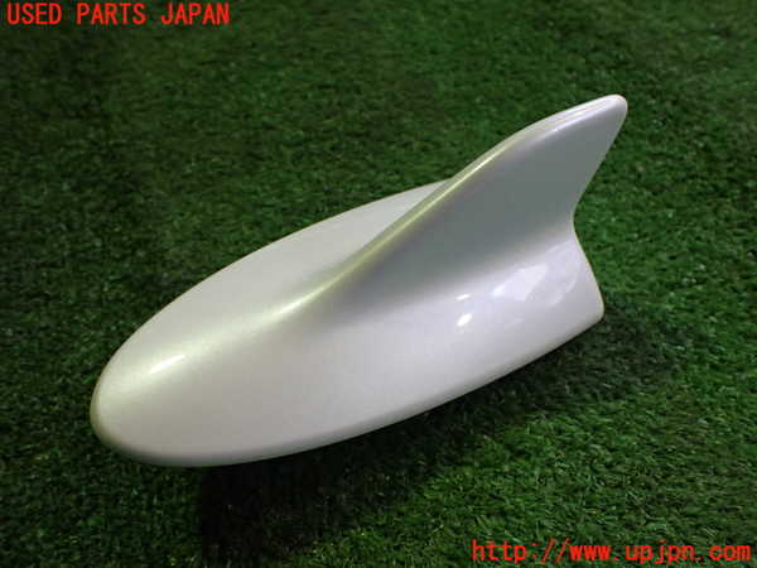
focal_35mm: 30
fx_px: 656
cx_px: 378
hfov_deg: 60.0
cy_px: 284
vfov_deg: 46.8
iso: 500
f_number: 2.3
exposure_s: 1/125
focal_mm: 5.4
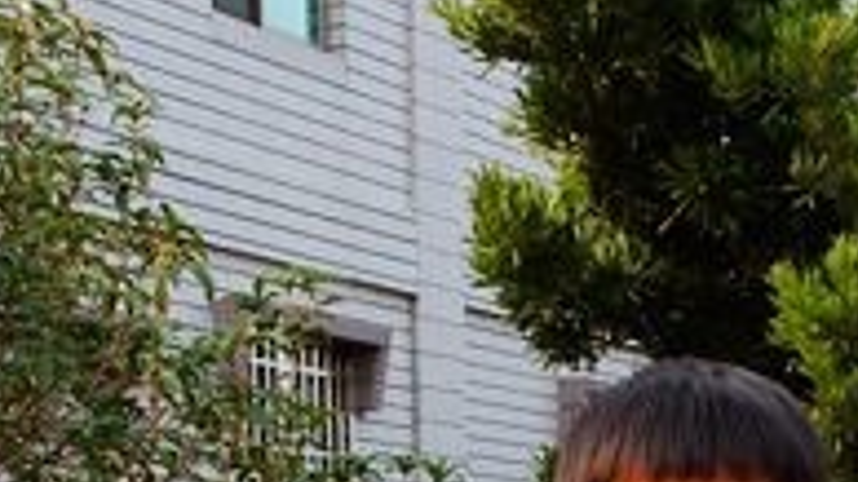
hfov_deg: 24.6
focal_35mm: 84
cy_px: 1172
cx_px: 767
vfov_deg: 11.7
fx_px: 1911
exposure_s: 1/160
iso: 125
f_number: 2.8
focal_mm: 8.8
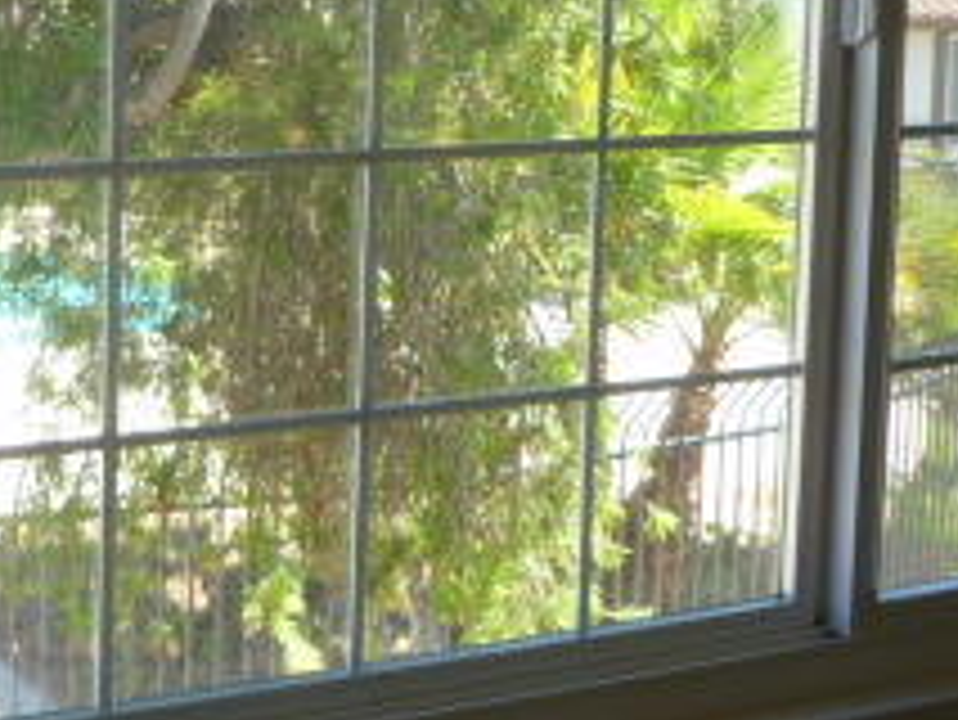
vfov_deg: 17.3
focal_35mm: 84
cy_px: 50
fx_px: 2326
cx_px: 130
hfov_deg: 22.8
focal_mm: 5
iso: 80
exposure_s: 1/80
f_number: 3.3
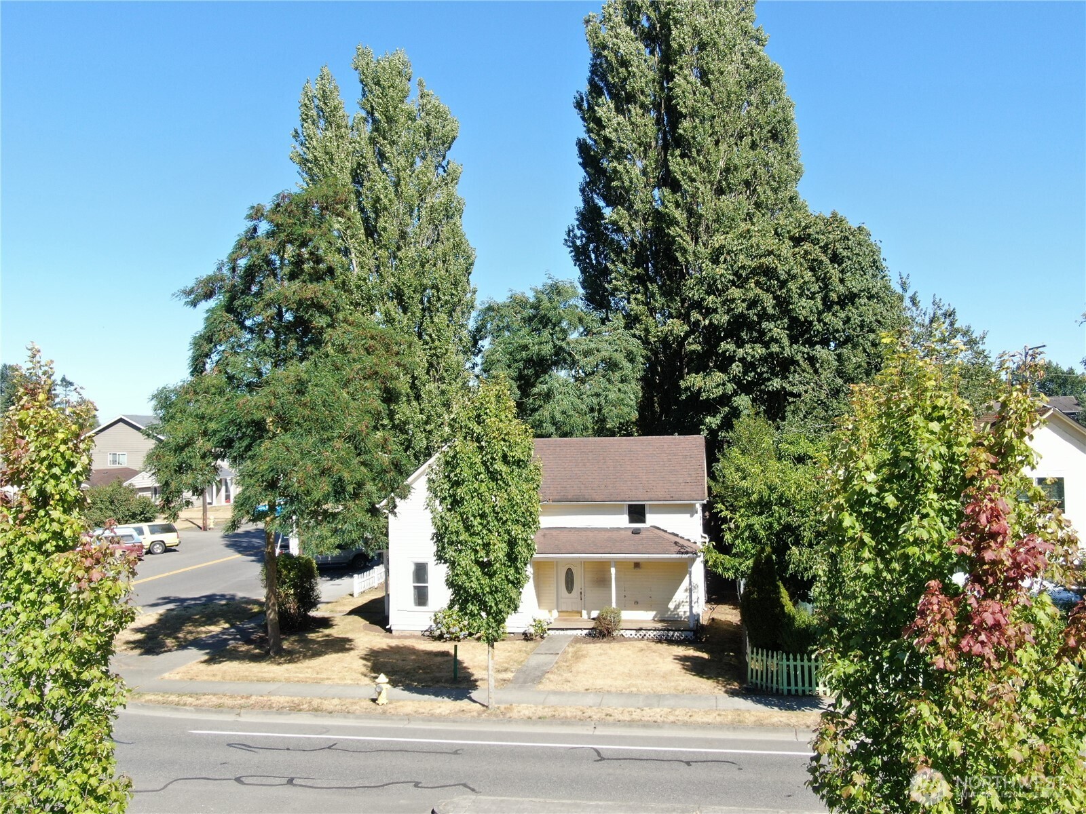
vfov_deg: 42.9
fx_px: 1035
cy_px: 407
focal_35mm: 33
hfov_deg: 55.4
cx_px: 543
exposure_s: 1/500
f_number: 3.2
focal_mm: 5.57
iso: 100
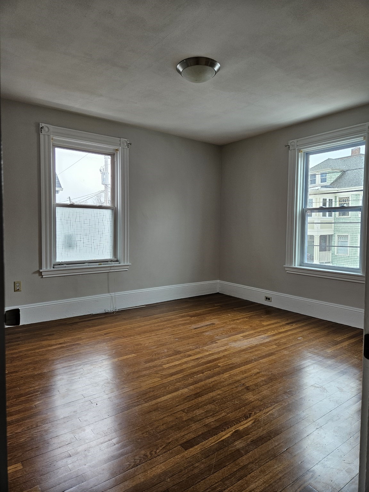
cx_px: 184
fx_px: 327
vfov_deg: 73.9
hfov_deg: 58.9
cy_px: 246
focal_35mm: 23
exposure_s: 1/120
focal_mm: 5.4
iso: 100
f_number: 1.8
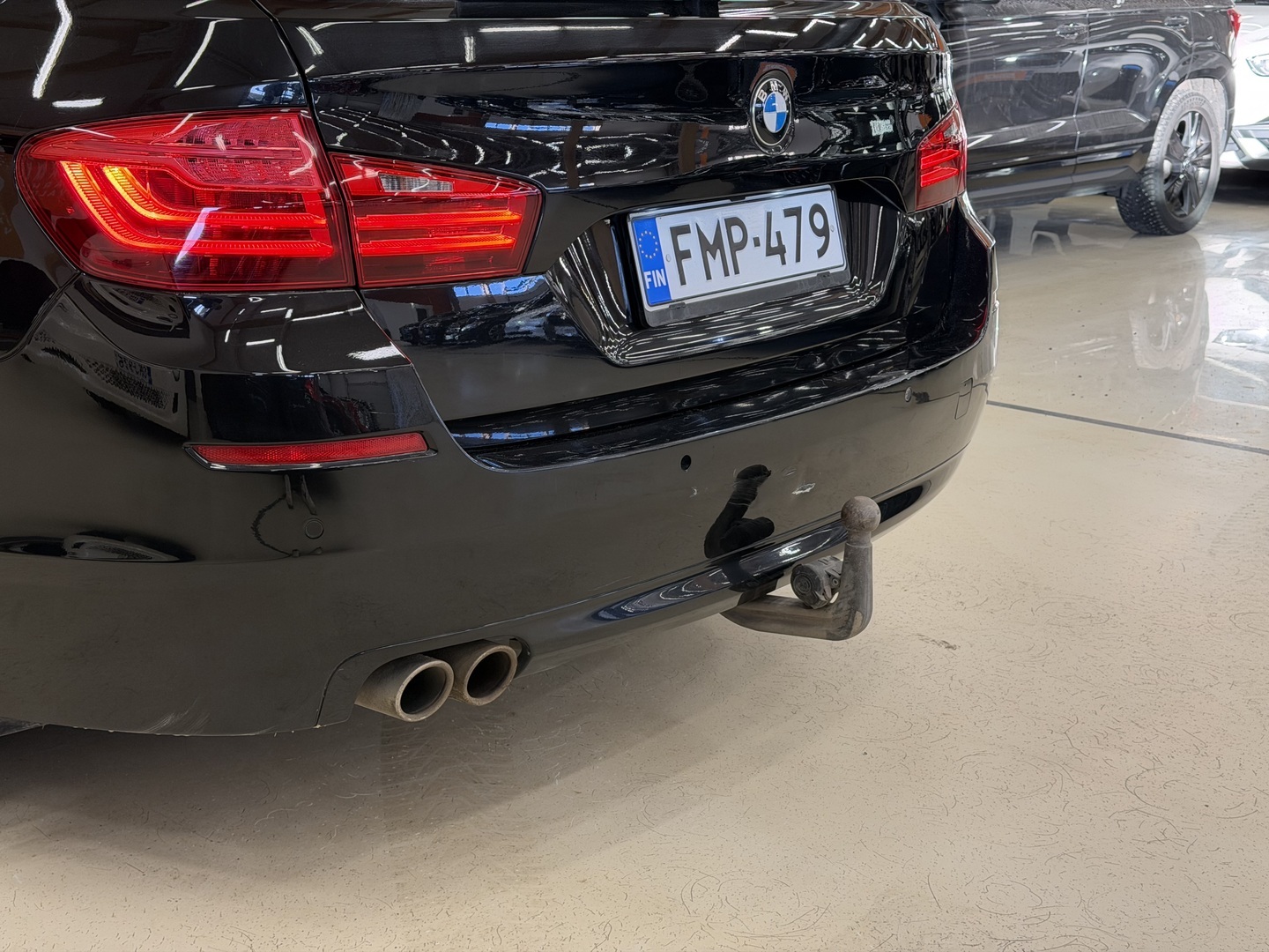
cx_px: 634
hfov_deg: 39.7
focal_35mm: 48
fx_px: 1760
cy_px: 476
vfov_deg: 30.3
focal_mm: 6.76
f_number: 1.78
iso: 80
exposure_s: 1/50
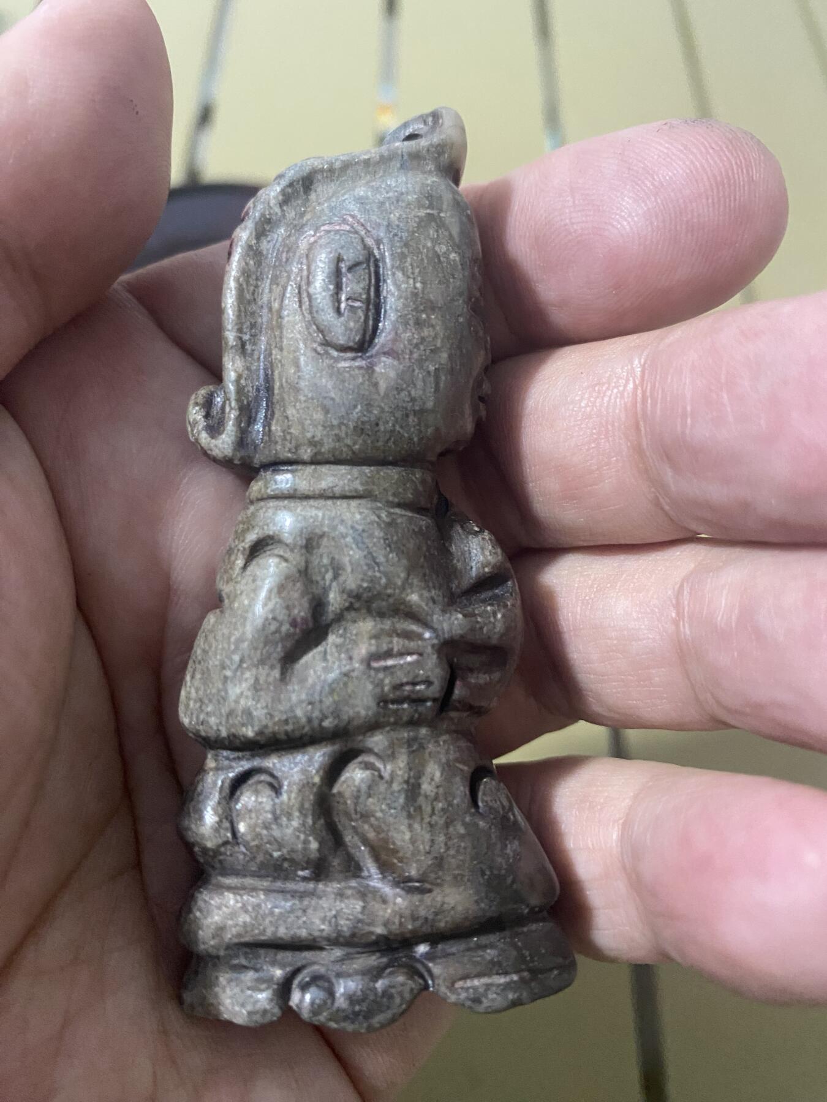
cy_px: 551
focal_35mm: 26
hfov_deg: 53.1
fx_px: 828
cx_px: 414
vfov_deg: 67.3
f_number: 1.8
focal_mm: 4.25
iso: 500
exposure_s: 1/50
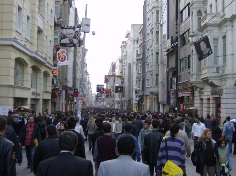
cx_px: 118
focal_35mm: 46
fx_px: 313
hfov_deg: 41.3
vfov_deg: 31.4
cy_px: 88
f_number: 3.1
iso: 100
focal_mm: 7.7
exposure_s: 1/104
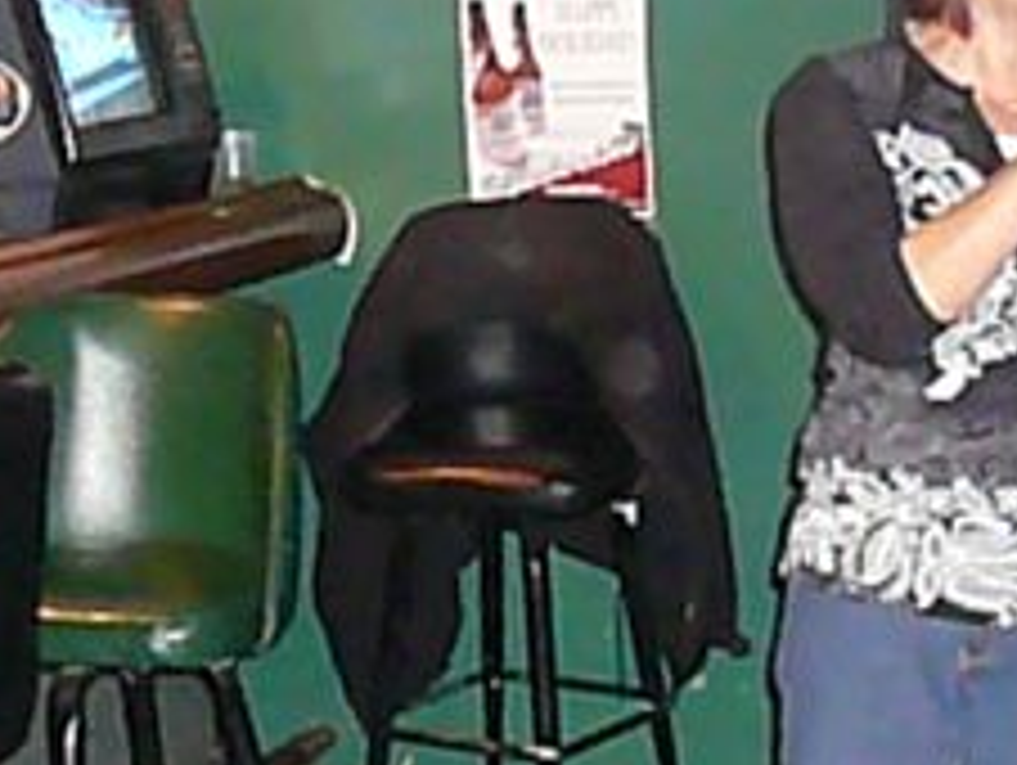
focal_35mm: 99
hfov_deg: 19.4
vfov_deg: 15.0
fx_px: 2912
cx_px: 58
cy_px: 423
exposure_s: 1/30
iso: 1600
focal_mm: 5.2
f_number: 2.8
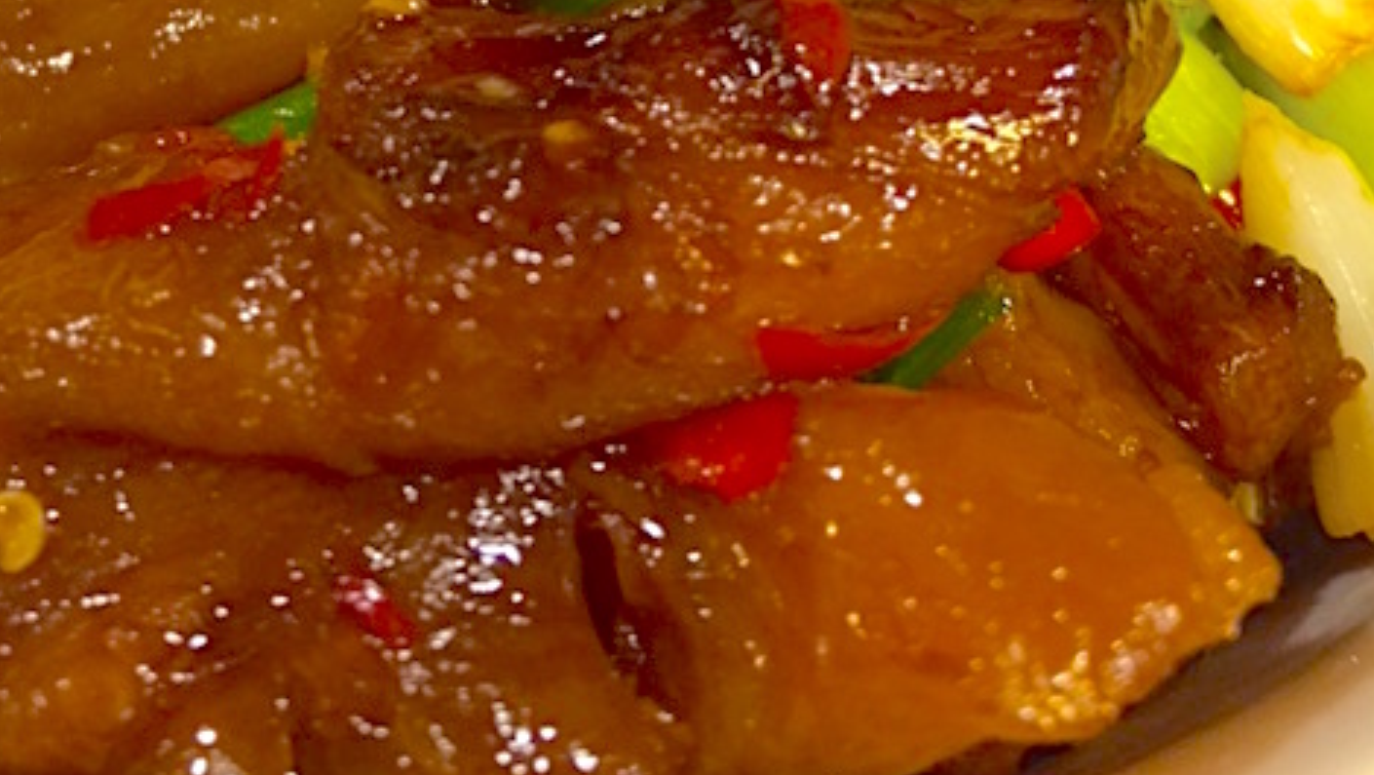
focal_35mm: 43
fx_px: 1568
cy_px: -146
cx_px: 681
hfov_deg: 47.3
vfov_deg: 25.1
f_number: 2.2
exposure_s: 1/30
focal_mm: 4.15
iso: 200
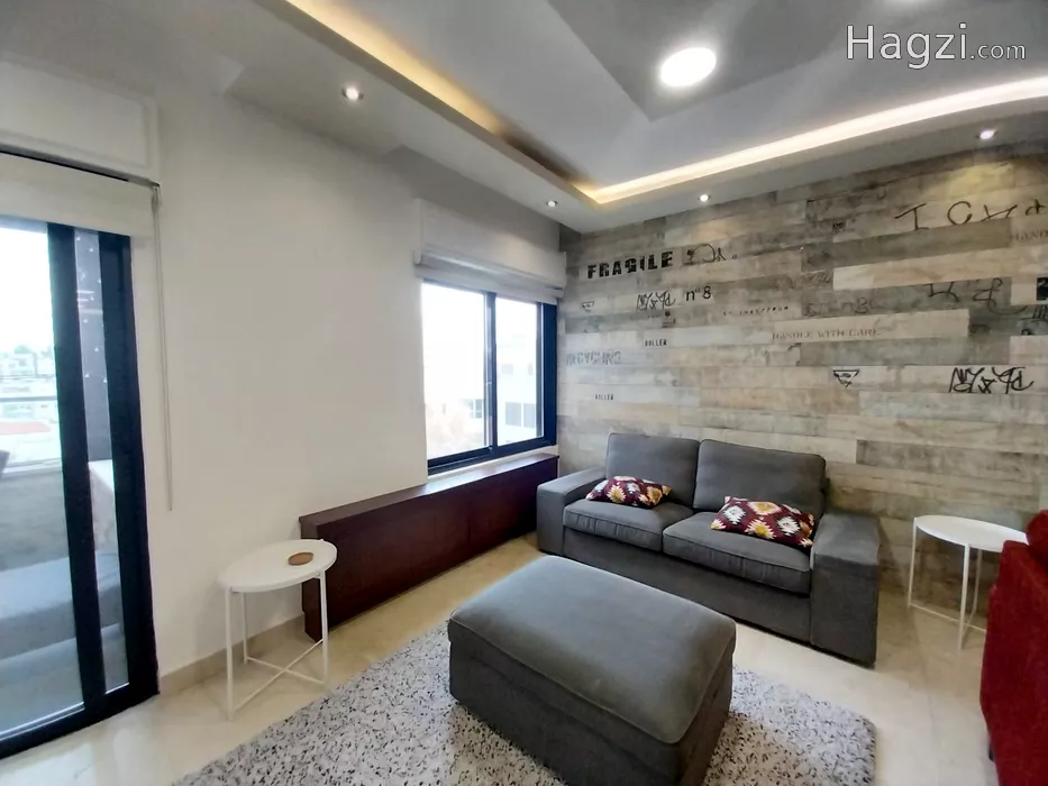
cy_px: 393
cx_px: 524
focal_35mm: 13
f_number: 2.2
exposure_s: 1/50
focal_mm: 1.3
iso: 200
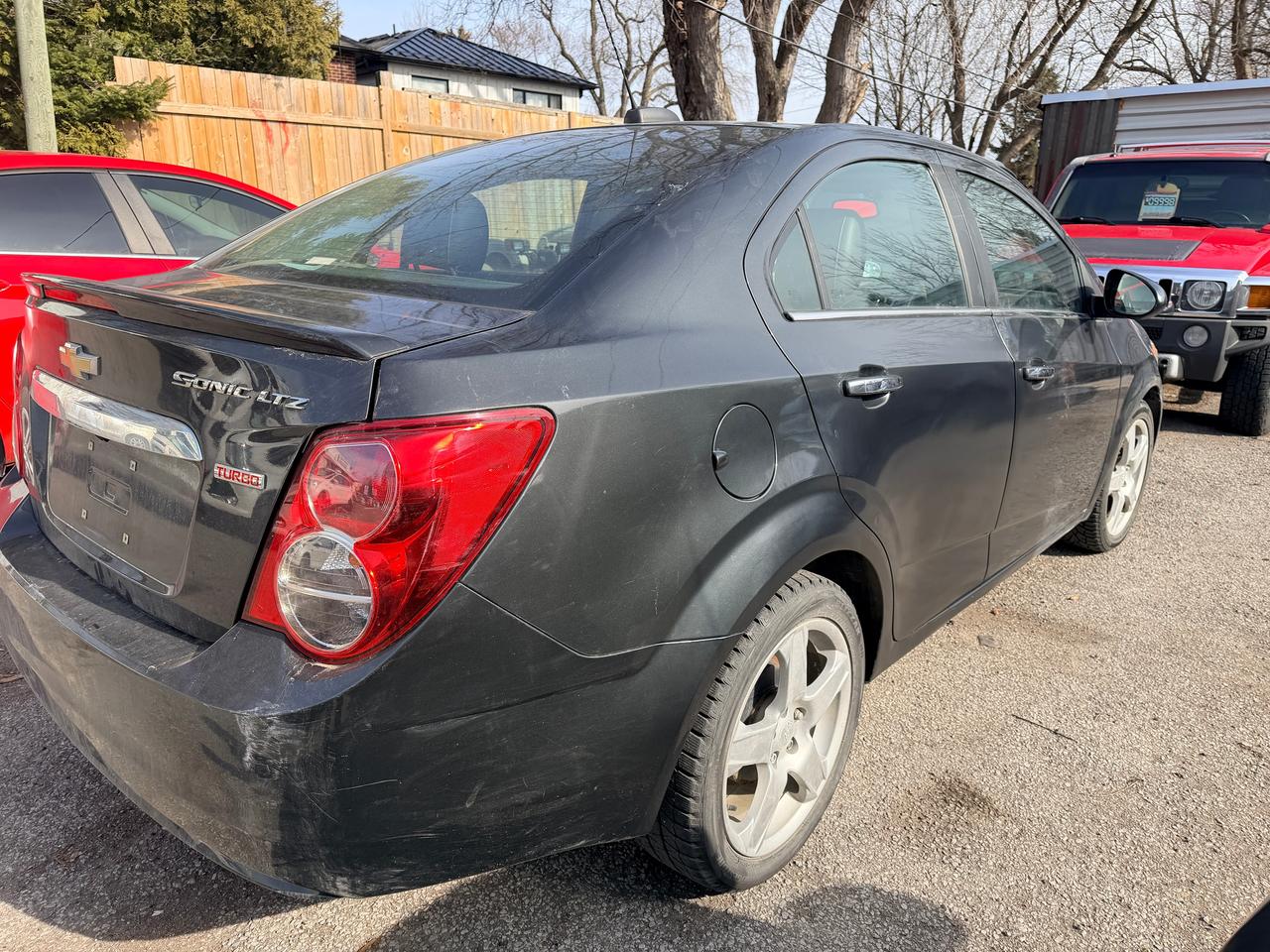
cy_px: 476
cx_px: 635
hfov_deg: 71.6
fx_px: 881
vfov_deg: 56.8
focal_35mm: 24
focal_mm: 6.76
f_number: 1.78
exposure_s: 1/2169
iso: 80
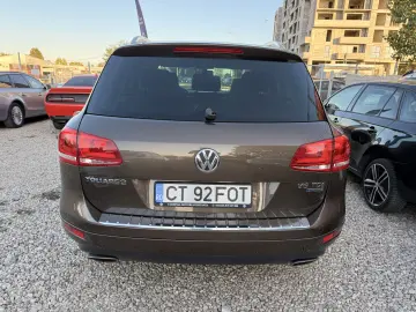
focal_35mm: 24
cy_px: 156
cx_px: 208
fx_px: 288
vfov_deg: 56.8
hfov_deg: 71.6
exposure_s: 1/383
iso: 100
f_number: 1.78
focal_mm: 6.76
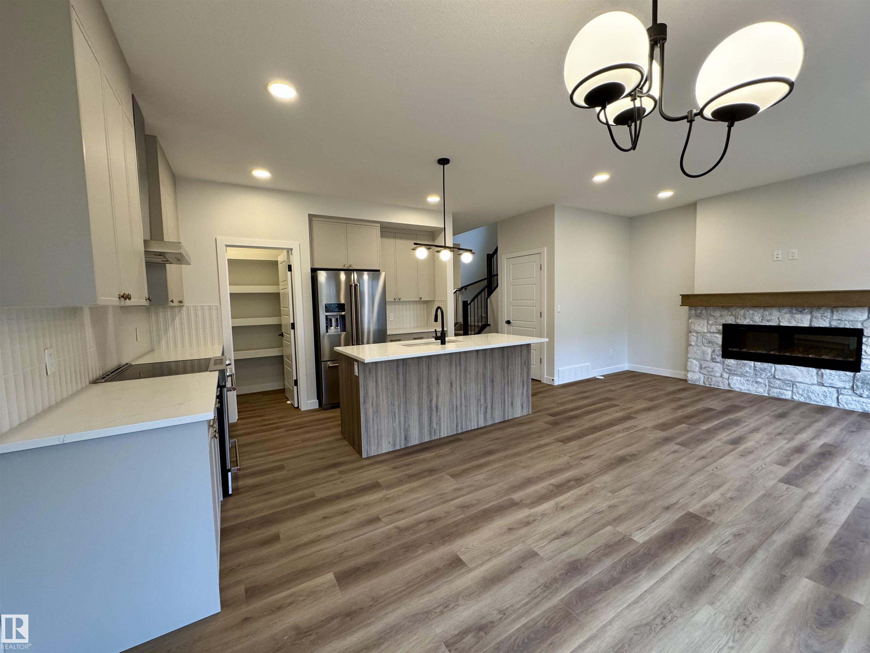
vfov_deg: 85.7
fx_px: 352
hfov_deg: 102.1
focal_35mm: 14
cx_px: 435
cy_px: 326
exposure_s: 1/120
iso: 250
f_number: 2.2
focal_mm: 2.22
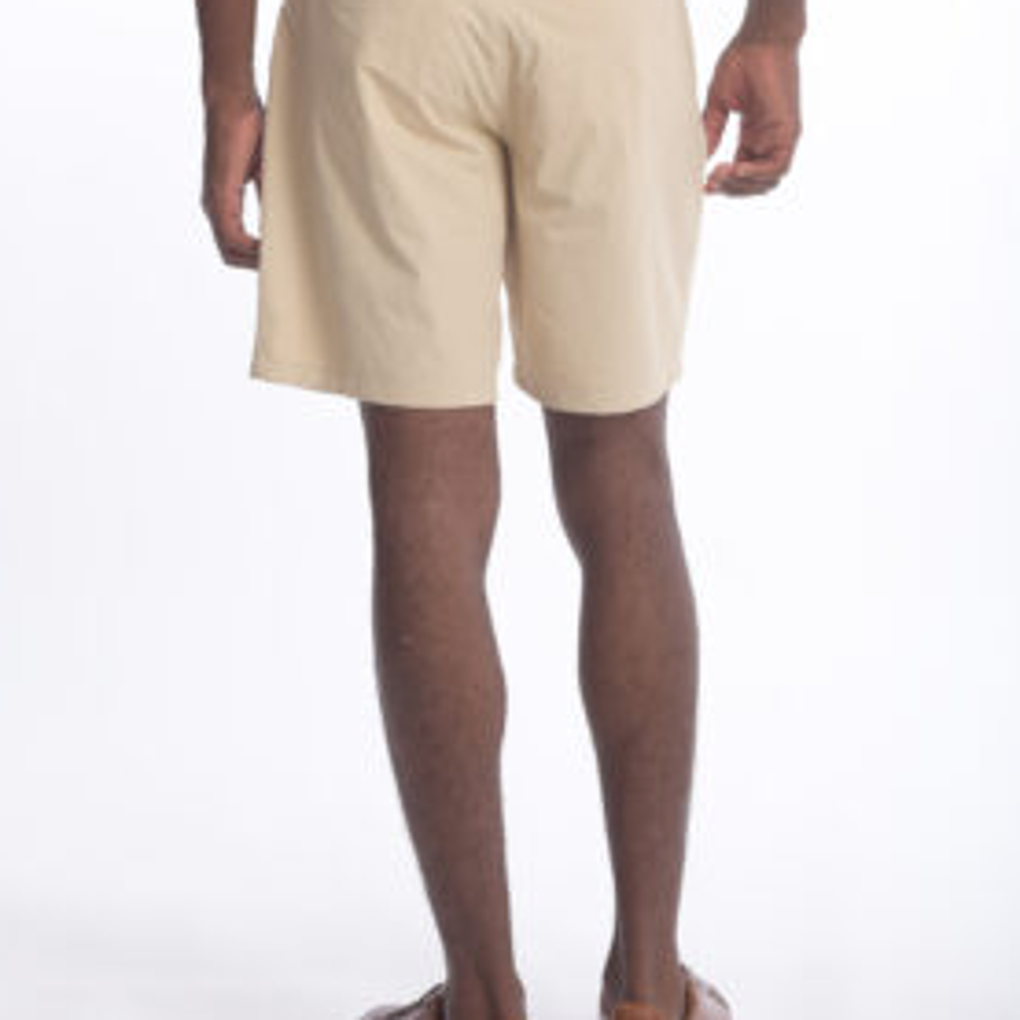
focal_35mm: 80
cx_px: 490
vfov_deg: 21.5
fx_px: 2667
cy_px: 304
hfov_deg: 21.7
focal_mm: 56
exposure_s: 1/250
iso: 400
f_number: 11
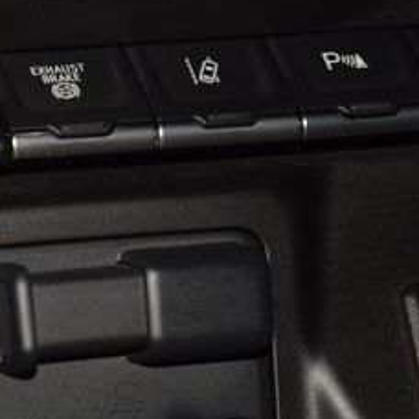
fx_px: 3437
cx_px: -132
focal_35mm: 251
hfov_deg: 6.9
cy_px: 323
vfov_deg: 7.0
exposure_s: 1/125
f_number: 8
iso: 100
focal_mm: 70
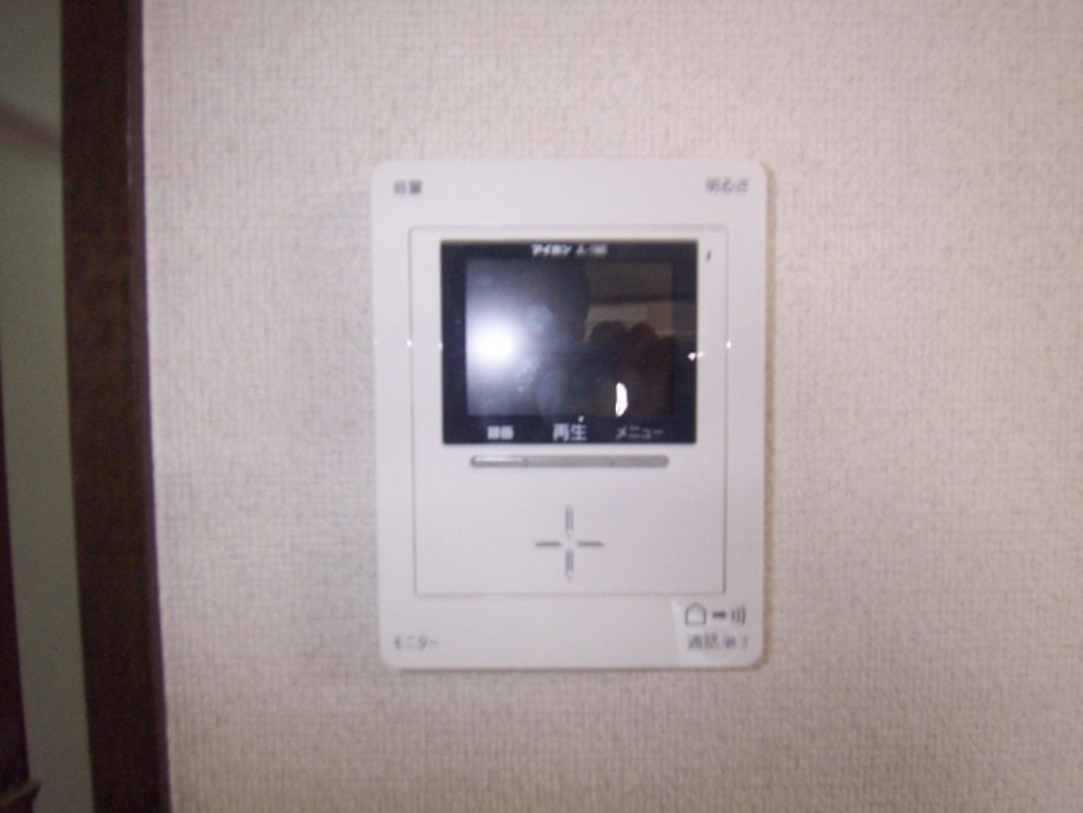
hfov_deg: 73.9
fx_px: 720
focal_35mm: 23
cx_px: 542
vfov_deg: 58.9
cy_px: 406
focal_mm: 3.8
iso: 200
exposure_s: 1/30
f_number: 2.8
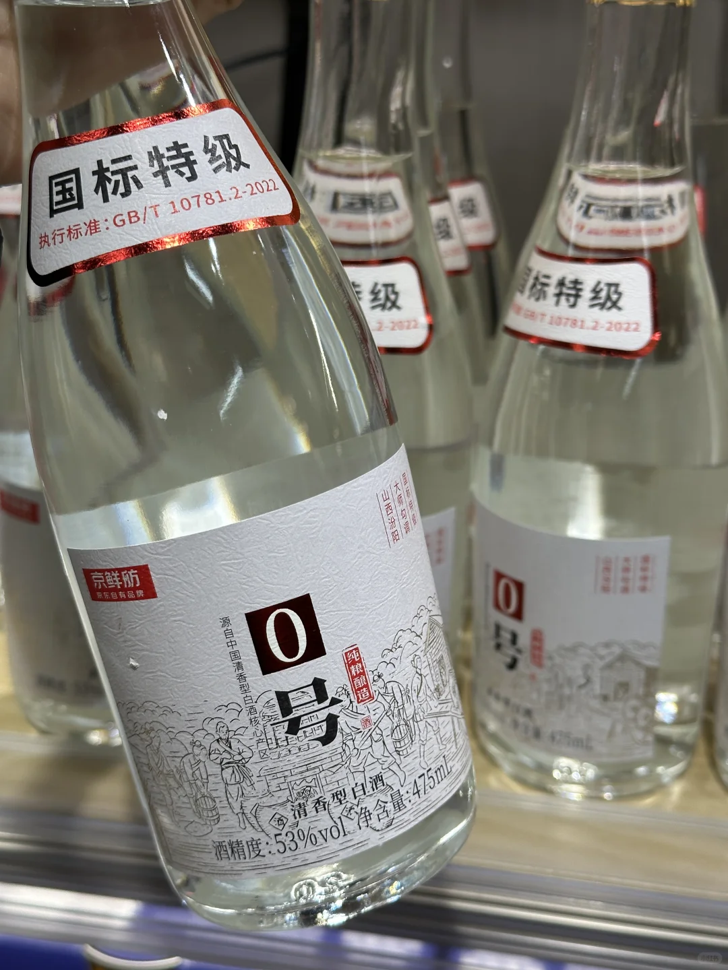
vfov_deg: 39.7
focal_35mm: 48
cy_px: 485
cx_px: 364
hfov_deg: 30.3
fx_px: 1346
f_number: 1.78
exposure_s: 1/234
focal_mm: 6.86
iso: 64
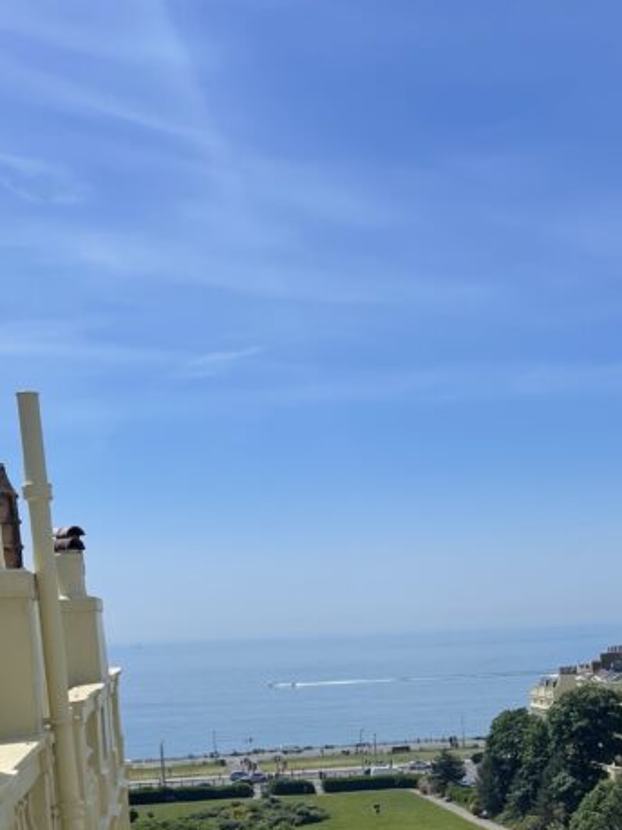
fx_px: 1390
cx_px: 492
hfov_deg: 24.8
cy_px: 787
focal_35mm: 58
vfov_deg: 31.3
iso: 32
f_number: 1.6
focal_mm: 5.1
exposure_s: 1/7937
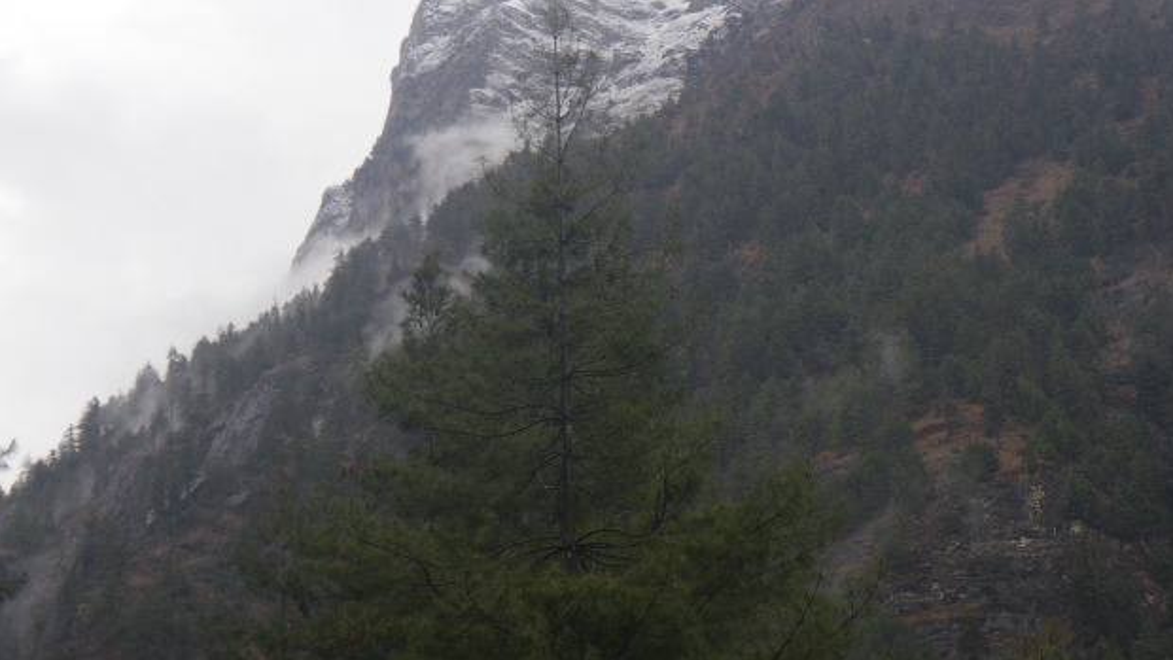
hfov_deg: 22.9
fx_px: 2893
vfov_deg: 13.0
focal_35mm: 93
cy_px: 210
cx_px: 610
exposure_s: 1/80
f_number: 4.6
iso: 64
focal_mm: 11.1
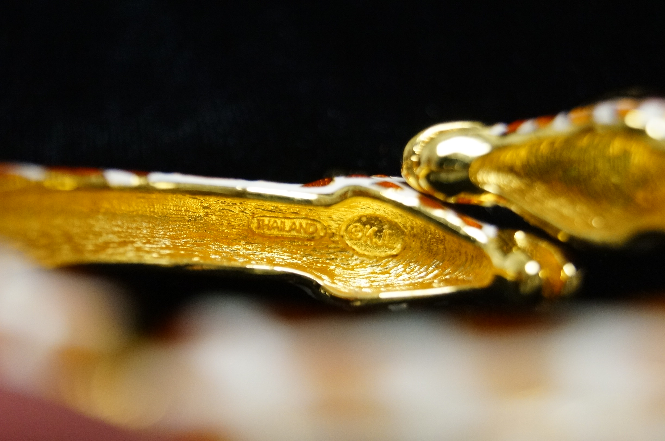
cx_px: 332
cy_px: 220
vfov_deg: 16.5
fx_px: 1522
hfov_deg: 24.7
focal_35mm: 82
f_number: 5.6
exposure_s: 1/100
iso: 2500
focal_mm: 55
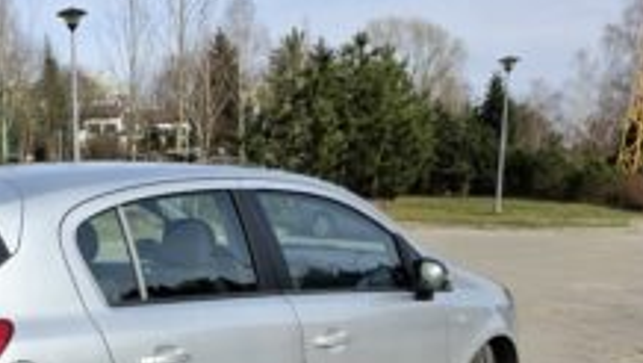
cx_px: 68
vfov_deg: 24.7
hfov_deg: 41.2
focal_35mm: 46
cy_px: 372
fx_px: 785
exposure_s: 1/10000
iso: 64
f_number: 1.4
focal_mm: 6.5
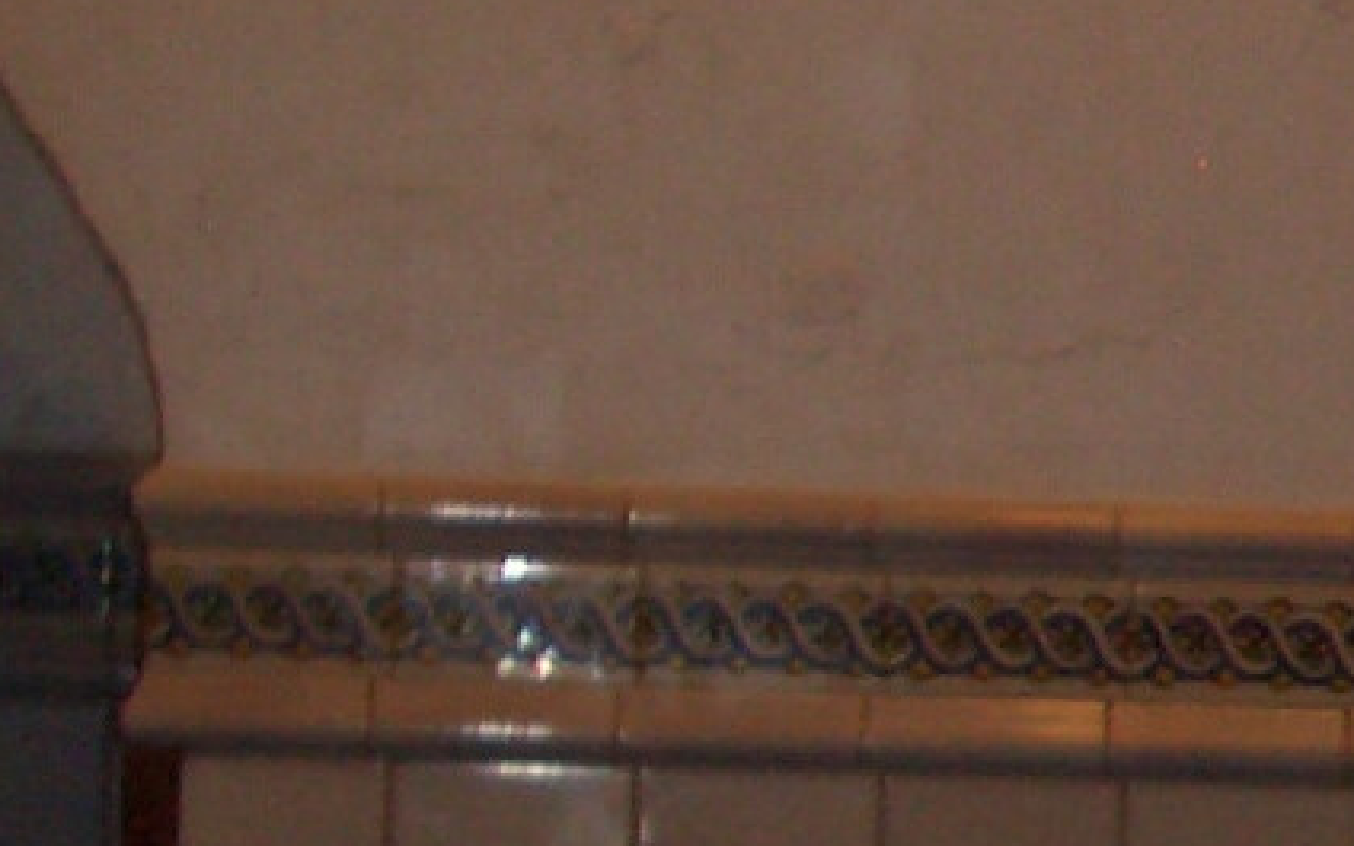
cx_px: 2264
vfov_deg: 7.8
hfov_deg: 11.7
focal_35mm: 168
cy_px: 725
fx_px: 6199
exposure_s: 1/60
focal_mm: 5.8
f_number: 2.6
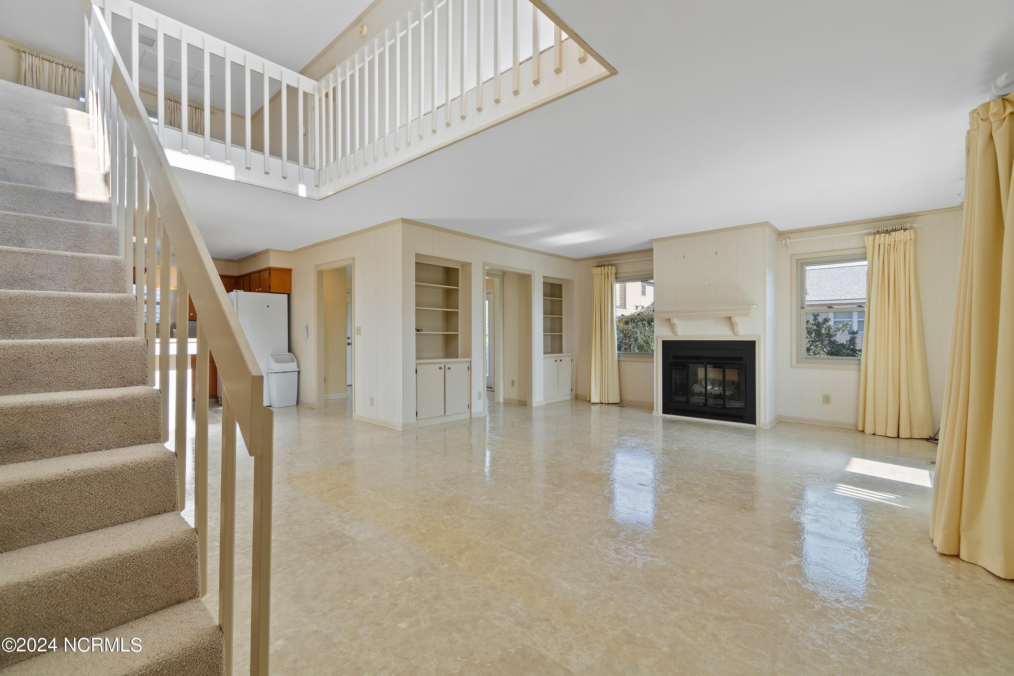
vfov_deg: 77.3
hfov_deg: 100.4
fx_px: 422
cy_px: 338
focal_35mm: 15
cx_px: 507
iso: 100
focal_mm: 10
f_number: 5.6
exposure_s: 1/125
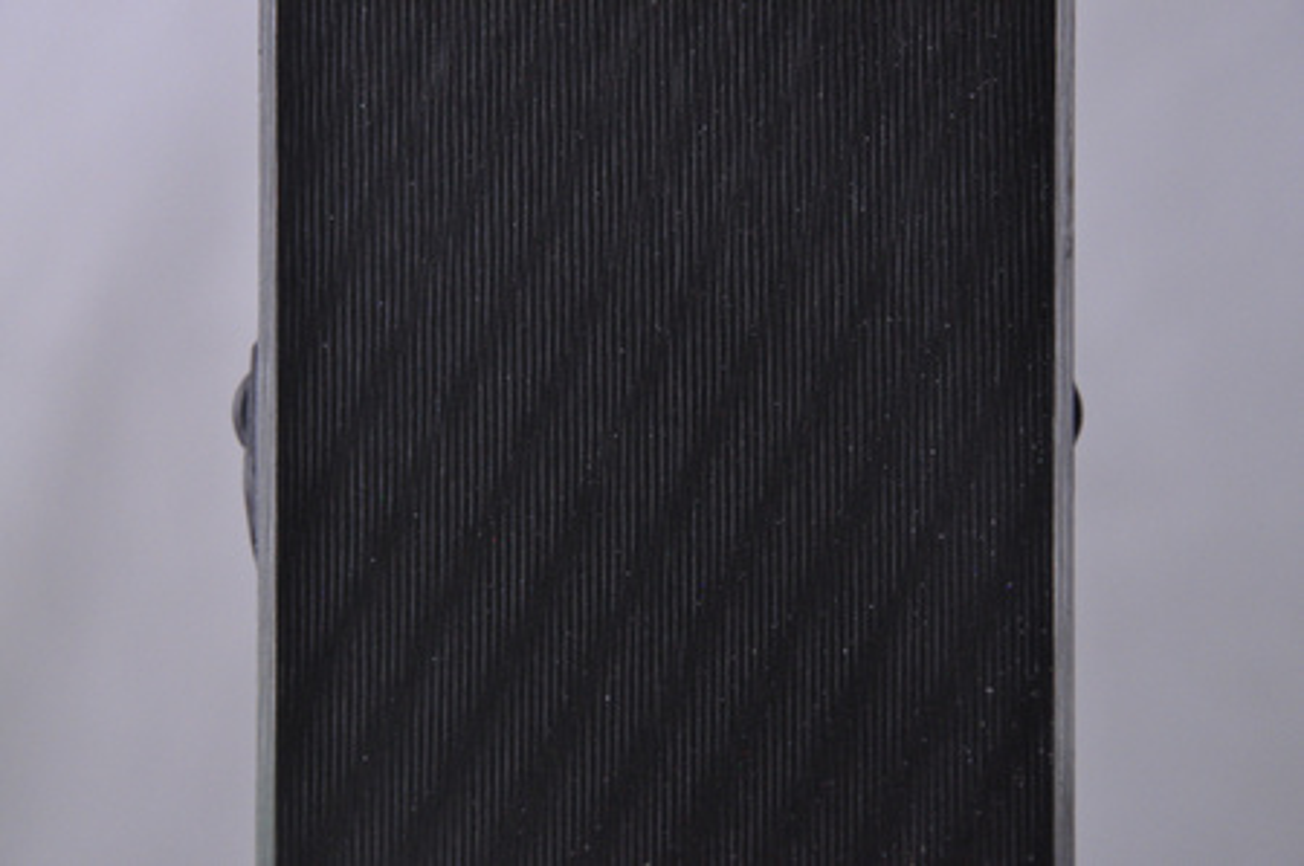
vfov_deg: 8.7
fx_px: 5699
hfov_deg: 13.1
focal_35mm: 158
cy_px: 433
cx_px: 652
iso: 3200
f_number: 11
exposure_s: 1/125
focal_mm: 105
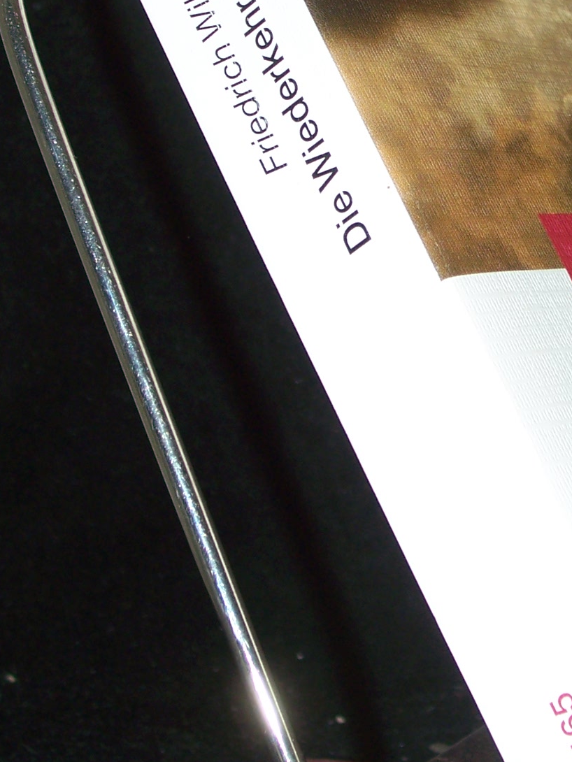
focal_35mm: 112
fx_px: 2467
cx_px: 476
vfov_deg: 17.5
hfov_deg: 13.2
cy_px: 210
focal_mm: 8.7
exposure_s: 1/80
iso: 80
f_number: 3.2
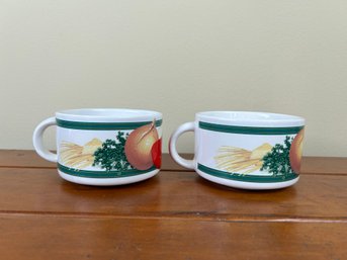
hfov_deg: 67.3
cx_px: 174
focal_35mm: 26
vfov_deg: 53.0
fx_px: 261
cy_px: 130
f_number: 1.5
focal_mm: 5.7
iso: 40
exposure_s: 1/152
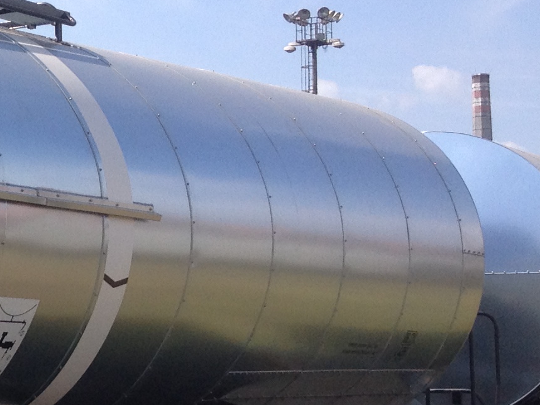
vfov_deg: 11.1
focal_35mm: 133
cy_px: 238
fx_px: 2074
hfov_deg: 13.2
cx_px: -479
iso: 50
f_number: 2.4
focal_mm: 4.28
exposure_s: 1/1227
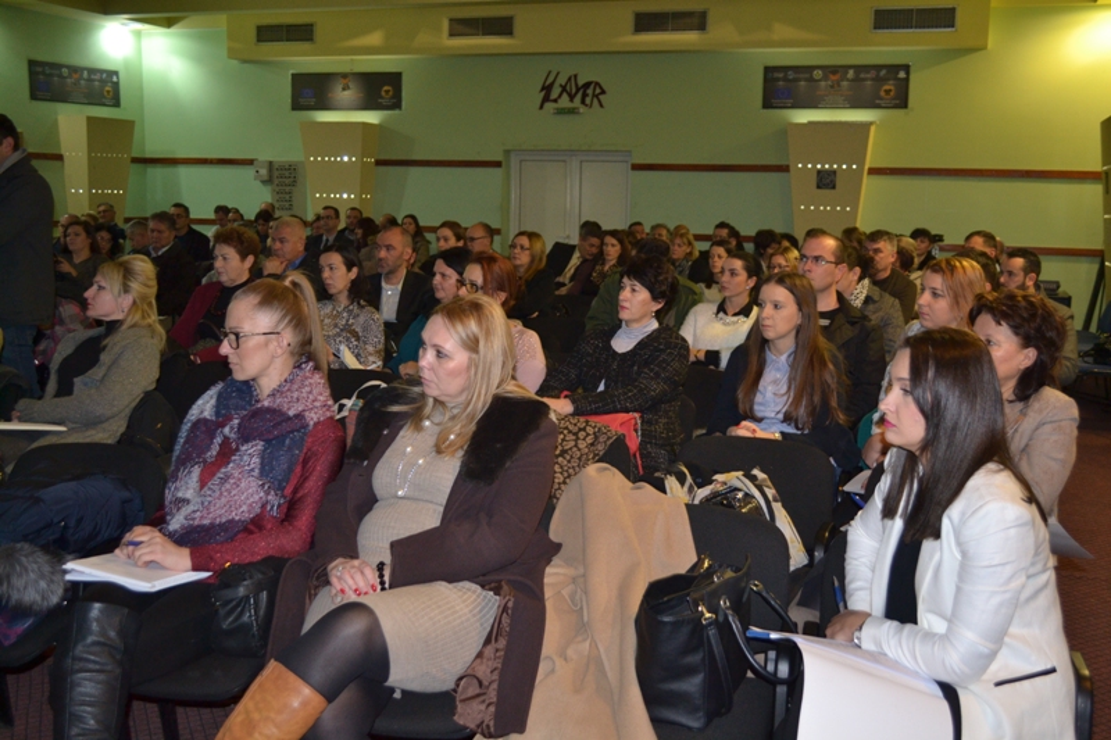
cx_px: 556
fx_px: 1111
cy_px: 370
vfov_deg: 36.9
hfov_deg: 53.1
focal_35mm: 36
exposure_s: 1/30
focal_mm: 24
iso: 800
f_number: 4
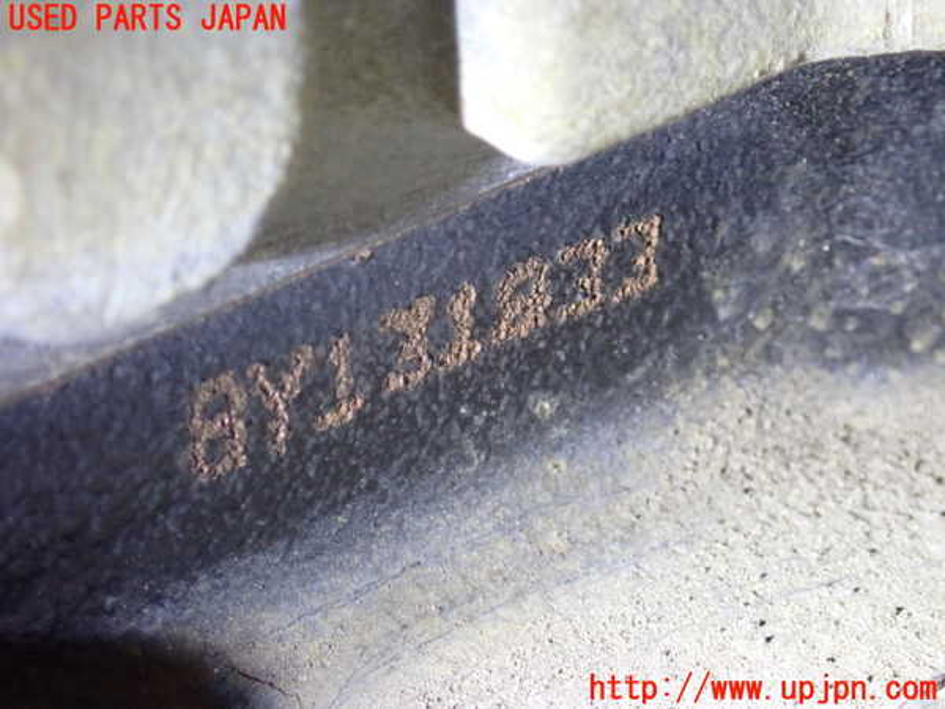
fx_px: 2730
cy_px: 354
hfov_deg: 19.6
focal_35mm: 100
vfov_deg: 14.8
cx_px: 472
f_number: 4.9
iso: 800
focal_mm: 18
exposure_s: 1/60
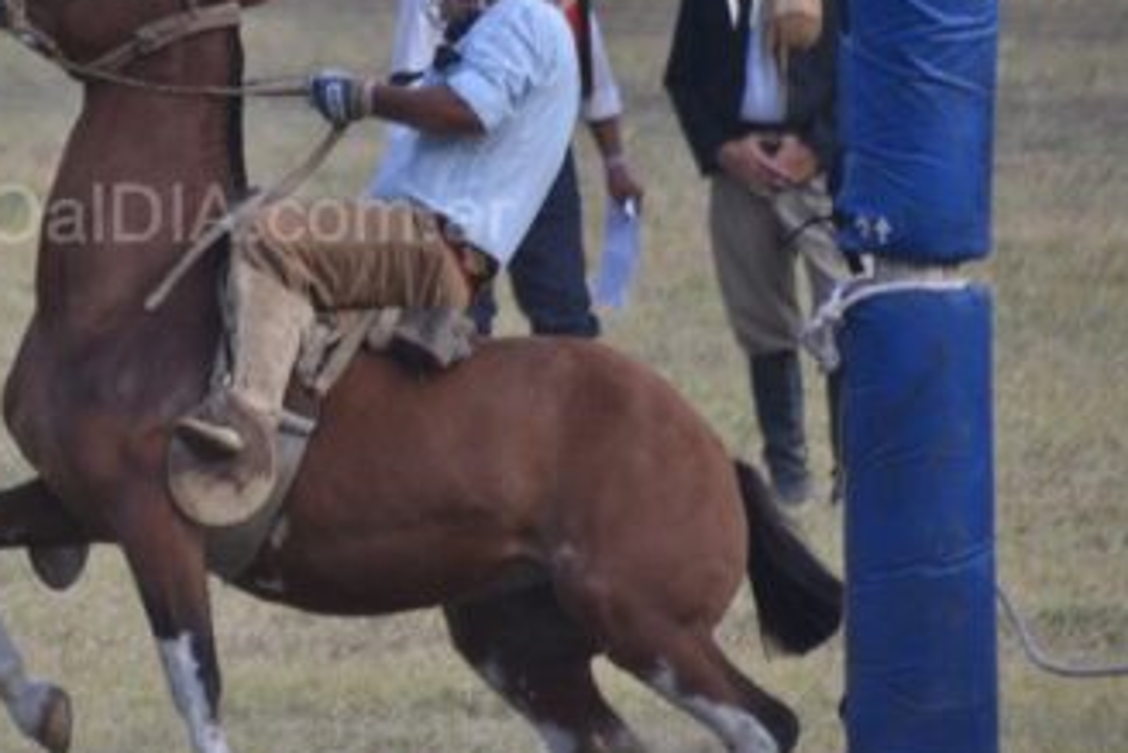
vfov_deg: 1.6
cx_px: 62
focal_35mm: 877
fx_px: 27490
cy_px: 215
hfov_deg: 2.3
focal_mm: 300
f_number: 5.6
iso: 400
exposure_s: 1/640
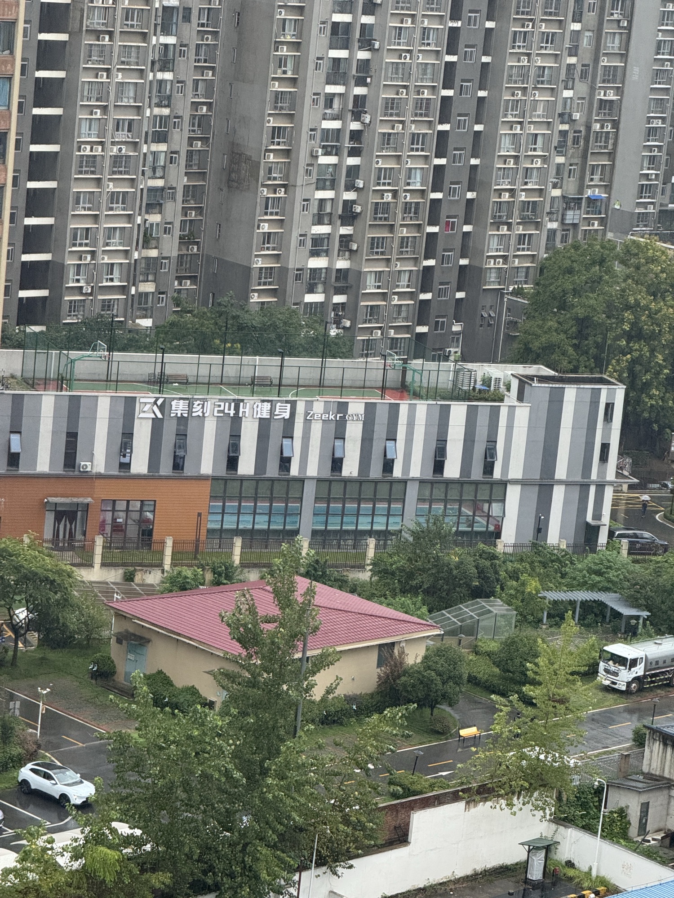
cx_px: 337
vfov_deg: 16.4
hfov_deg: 12.3
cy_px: 449
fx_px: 3115
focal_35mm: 120
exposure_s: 1/99
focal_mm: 15.66
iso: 200
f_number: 2.8
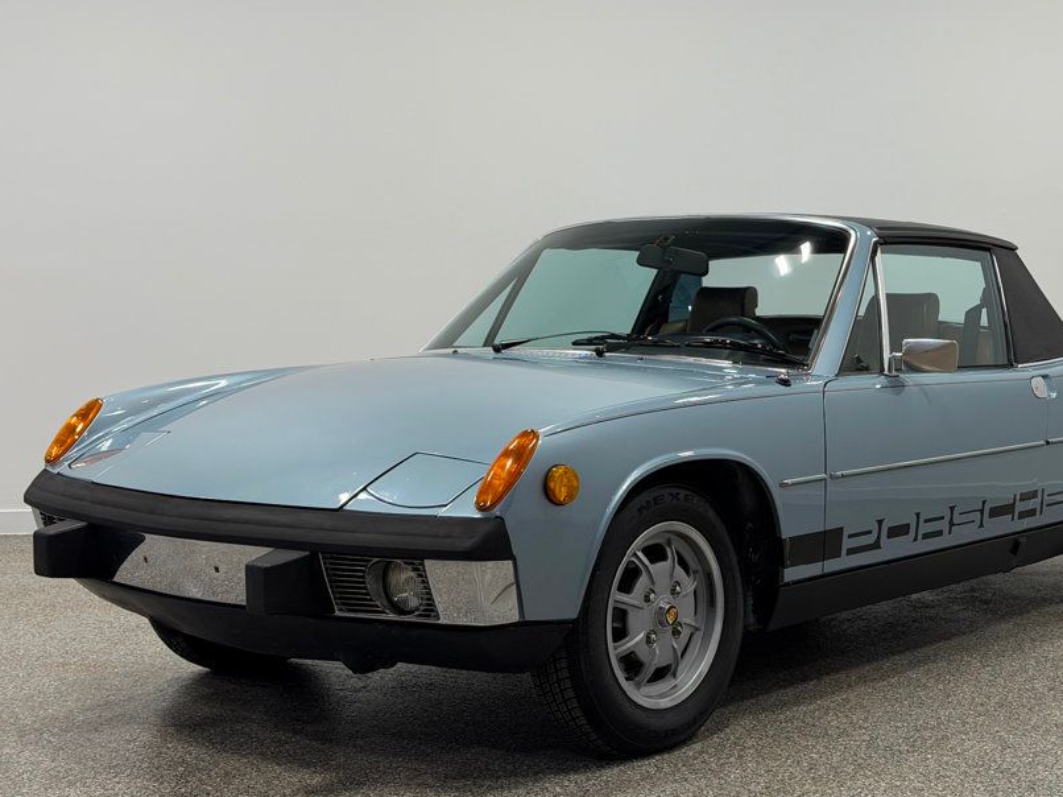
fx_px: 1873
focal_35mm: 61
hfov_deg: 31.6
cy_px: 385
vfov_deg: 24.0
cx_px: 616
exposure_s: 1/323
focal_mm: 6.76
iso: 64
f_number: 1.78
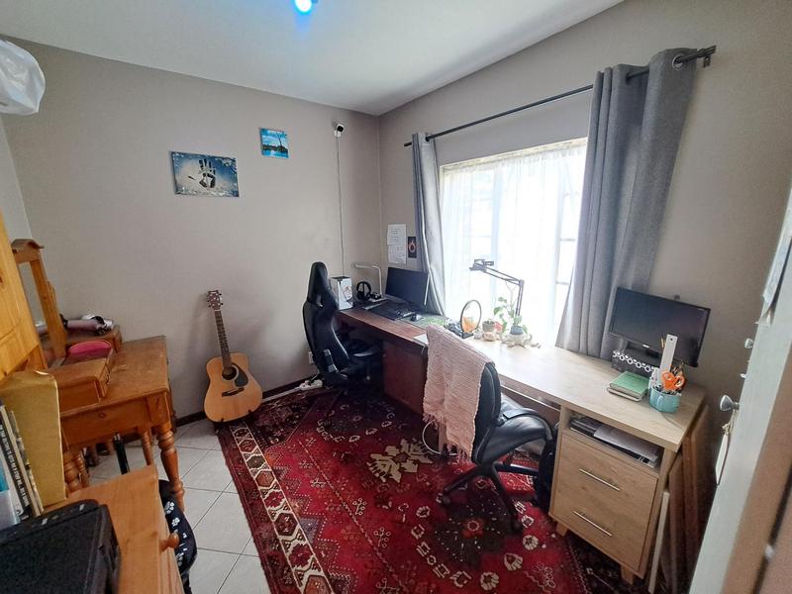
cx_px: 396
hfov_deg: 106.2
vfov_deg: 89.9
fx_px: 297
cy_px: 297
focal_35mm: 13
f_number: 2.2
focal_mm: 1.74
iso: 125
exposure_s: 1/50
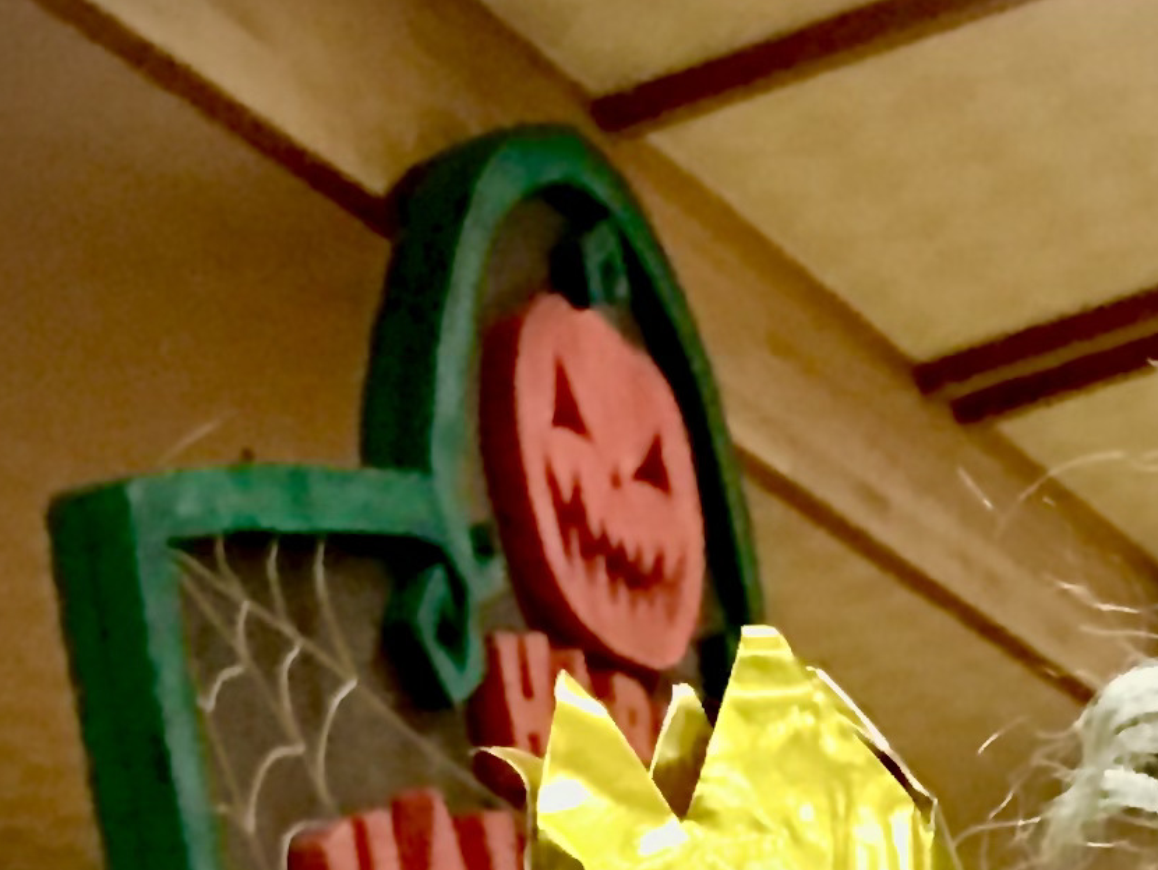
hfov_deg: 15.6
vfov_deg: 12.0
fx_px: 3984
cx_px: 1544
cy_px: 1259
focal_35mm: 119
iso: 200
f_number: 2.2
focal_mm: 2.87
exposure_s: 1/30
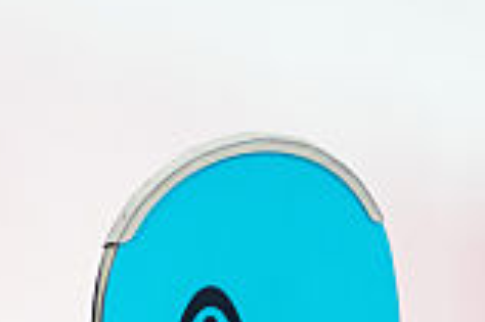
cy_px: 980
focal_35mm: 2594
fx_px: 34910
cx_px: -295
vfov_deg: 0.5
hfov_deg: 0.8
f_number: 5.6
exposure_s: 1/1000
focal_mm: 400
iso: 900
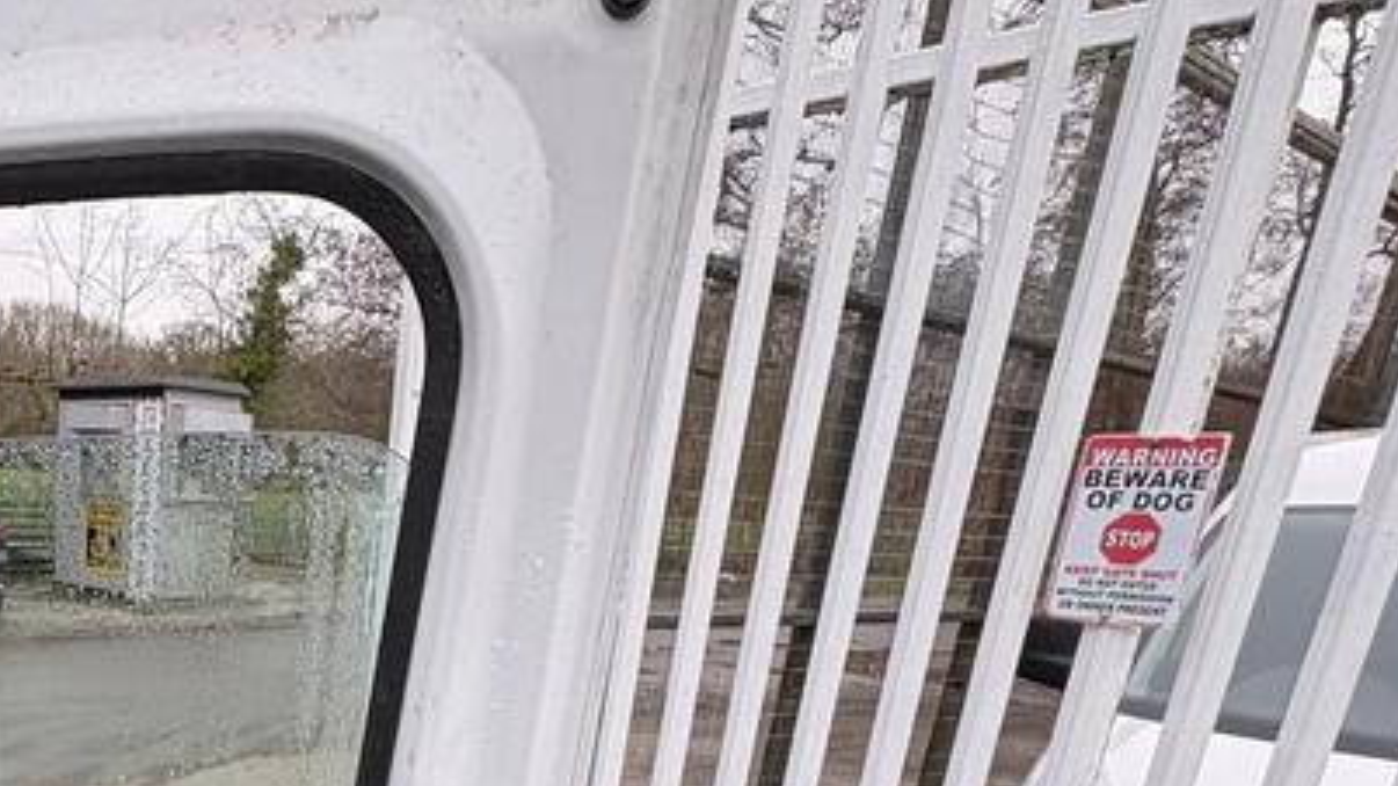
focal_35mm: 34
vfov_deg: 30.1
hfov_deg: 52.2
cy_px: 915
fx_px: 1260
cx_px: 184
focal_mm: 2.22
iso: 40
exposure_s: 1/99
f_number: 2.2
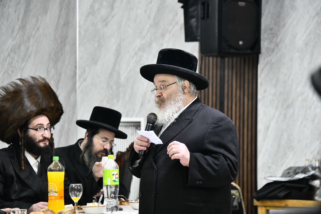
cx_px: 160
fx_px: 1293
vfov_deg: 9.5
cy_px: 107
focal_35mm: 145
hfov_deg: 14.2
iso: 2500
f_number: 5.6
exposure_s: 1/160
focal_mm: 145
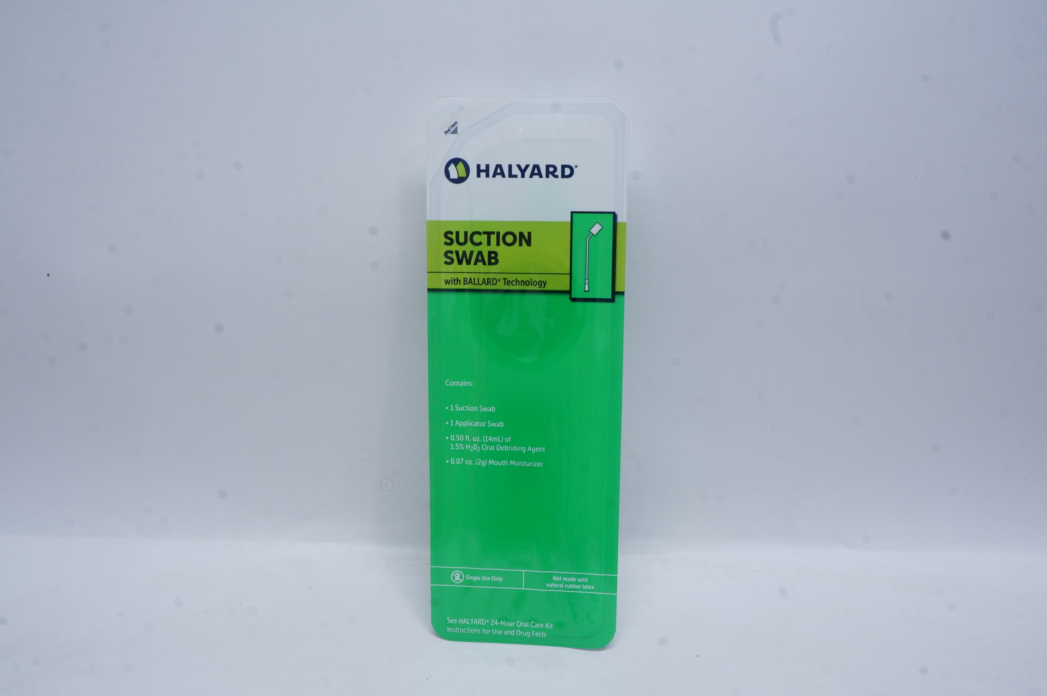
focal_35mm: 33
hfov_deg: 57.3
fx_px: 959
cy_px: 348
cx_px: 524
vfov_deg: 39.9
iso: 400
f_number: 18
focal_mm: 22
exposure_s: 1/6
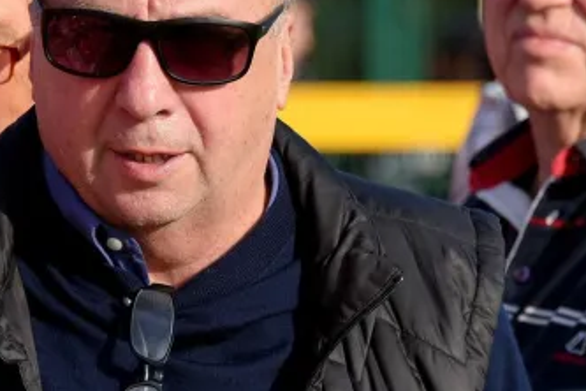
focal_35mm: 434
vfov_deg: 3.2
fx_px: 7064
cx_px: 220
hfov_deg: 4.7
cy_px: 212
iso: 800
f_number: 5.6
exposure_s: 1/2500
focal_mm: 190
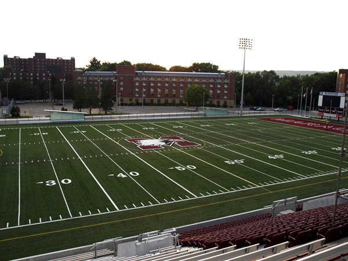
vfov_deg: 49.7
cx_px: 174
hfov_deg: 63.4
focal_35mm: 28
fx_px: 281
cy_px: 130
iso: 100
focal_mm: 14
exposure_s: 1/100
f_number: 5.6
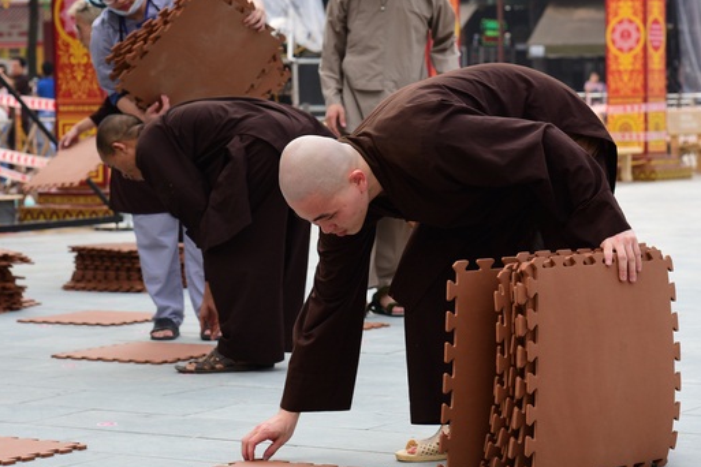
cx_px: 366
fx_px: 2122
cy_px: 266
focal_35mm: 109
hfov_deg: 18.8
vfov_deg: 12.6
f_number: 6.3
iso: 250
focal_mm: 86
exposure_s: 1/250
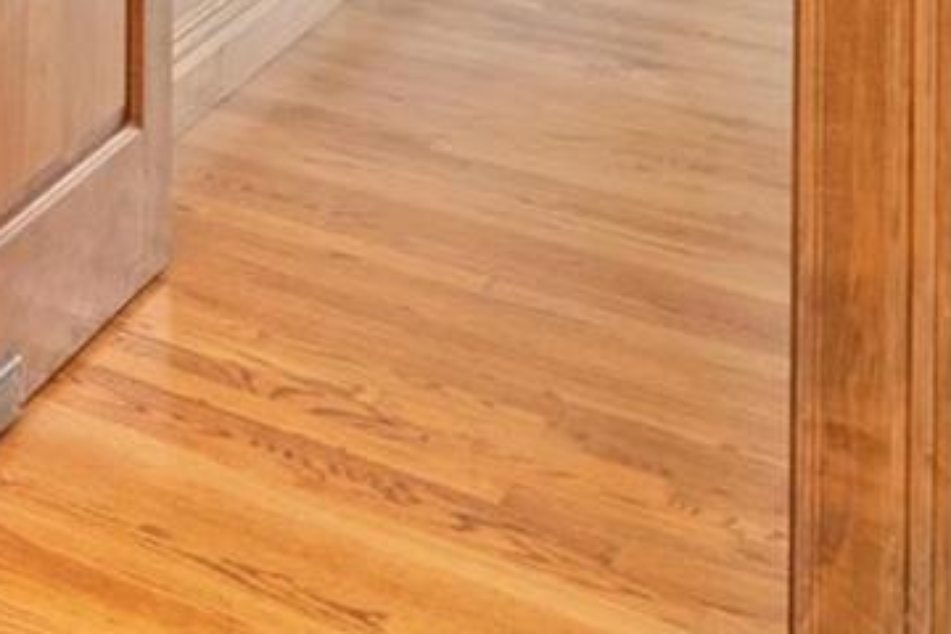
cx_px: -901
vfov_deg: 13.8
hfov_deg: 18.1
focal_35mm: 80
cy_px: -726
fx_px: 2113
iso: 640
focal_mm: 9
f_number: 9
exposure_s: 1/1.67
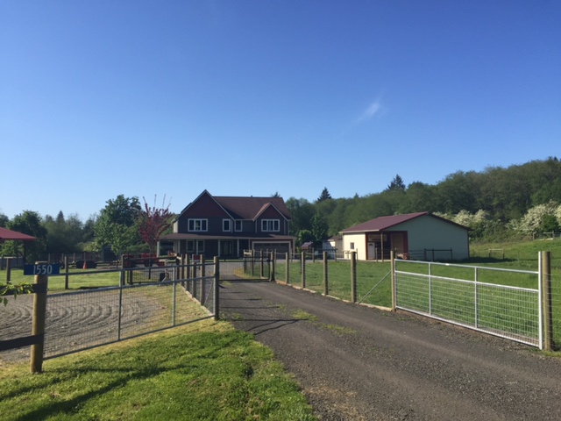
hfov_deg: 61.7
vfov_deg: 48.2
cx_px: 280
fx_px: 470
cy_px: 210
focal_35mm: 29
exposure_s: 1/1799
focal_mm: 4.15
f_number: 2.2
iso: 32
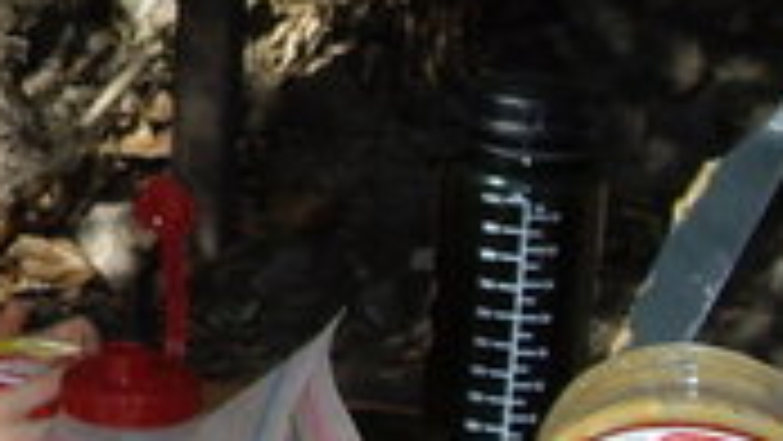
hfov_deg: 13.1
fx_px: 3157
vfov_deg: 8.0
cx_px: -526
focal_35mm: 152
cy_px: 18
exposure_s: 1/160
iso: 50
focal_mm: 6.2
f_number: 4.3
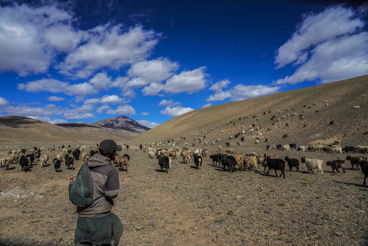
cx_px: 184
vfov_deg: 53.1
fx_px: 245
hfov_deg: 73.7
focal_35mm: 24
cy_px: 123
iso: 1600
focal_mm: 24
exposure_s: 1/8000
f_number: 5.6
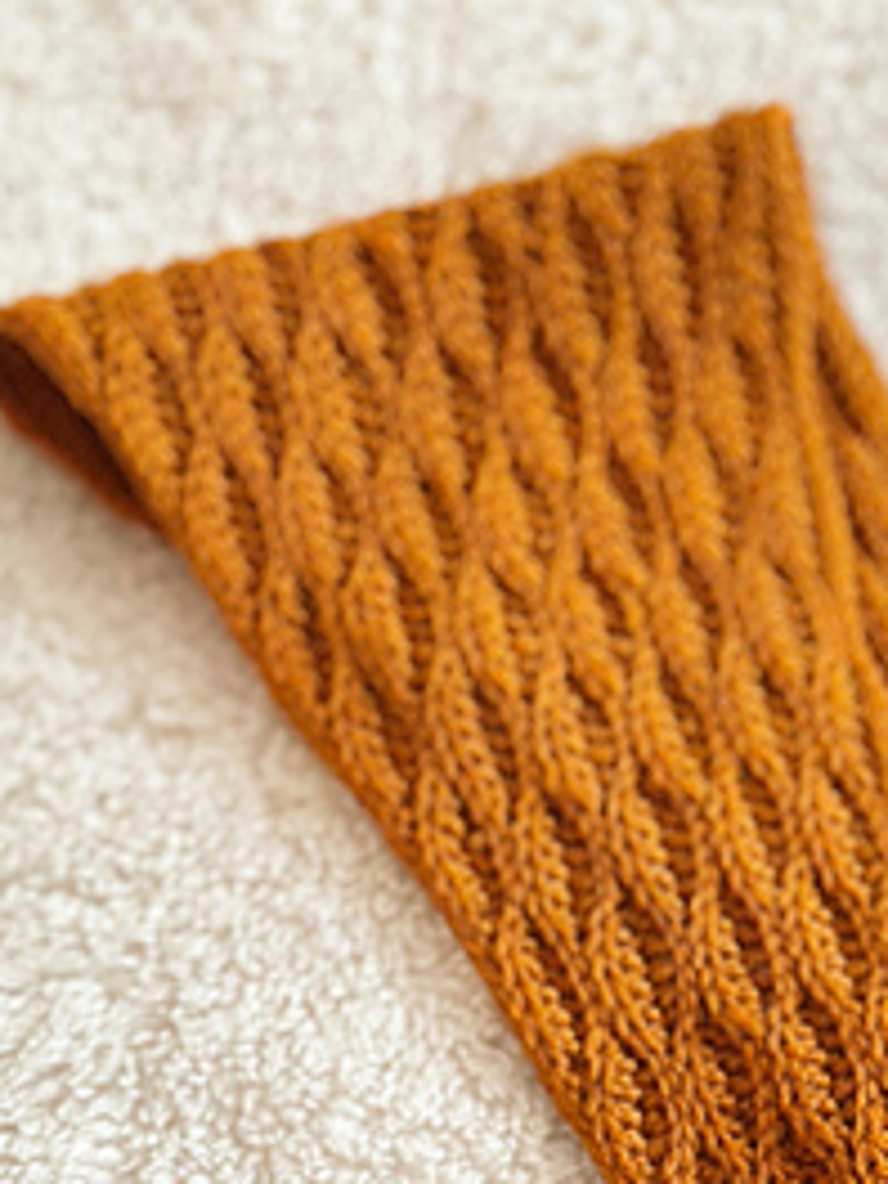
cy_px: 1108
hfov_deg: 16.1
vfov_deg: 21.0
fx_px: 3113
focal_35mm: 91
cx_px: 679
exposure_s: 1/40
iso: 640
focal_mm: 6.86
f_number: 1.78
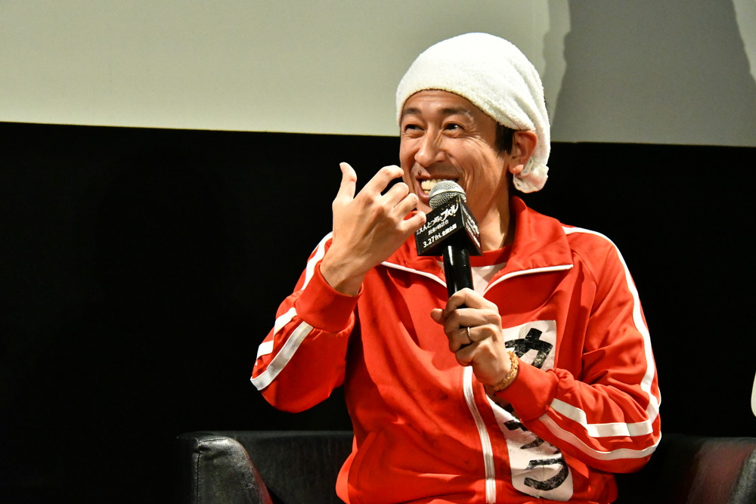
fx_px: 3150
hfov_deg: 13.7
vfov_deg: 9.2
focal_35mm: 150
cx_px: 378
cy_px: 252
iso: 8000
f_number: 8
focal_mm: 100
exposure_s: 1/250
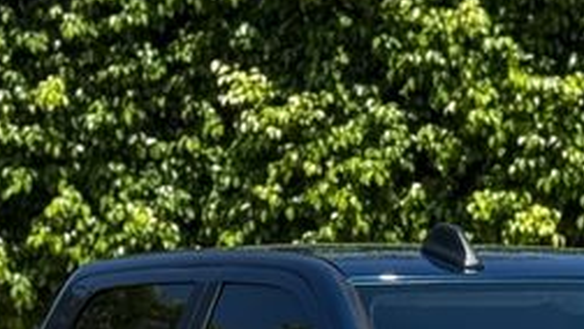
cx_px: 607
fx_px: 2603
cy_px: 667
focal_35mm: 168
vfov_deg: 7.0
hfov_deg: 12.6
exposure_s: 1/2667
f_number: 1.78
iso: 100
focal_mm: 6.76
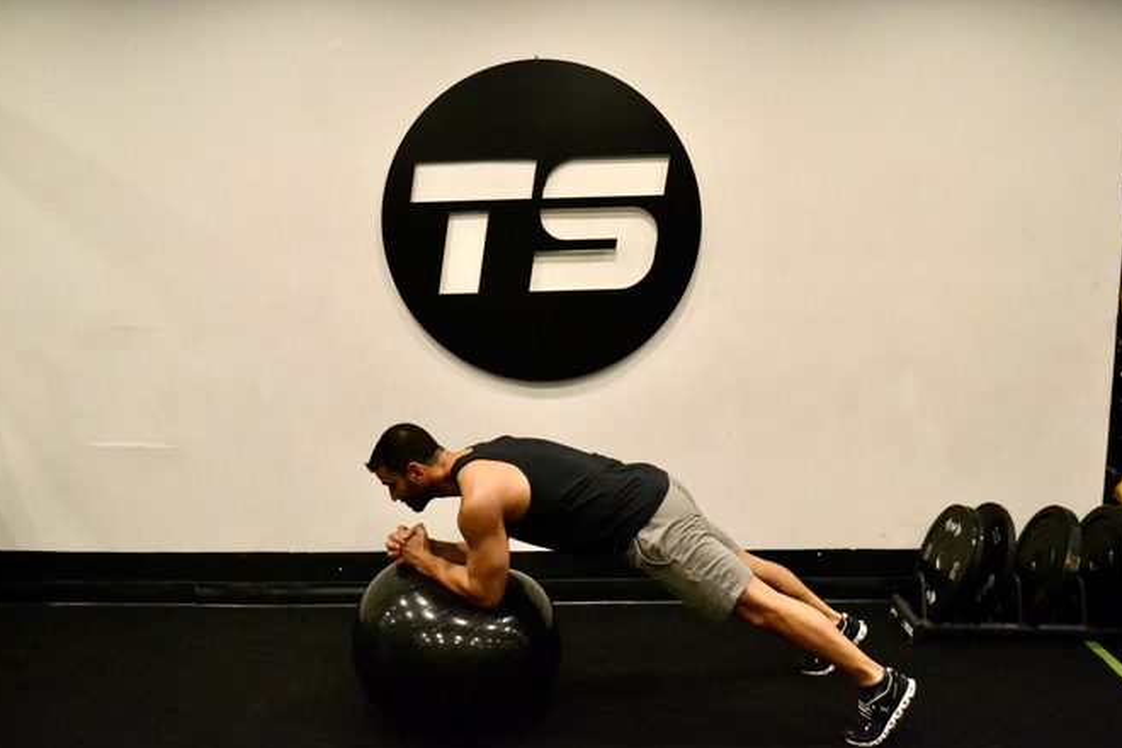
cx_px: 566
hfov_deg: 55.8
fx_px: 1060
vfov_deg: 38.9
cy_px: 382
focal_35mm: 34
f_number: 4
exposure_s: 1/320
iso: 3200
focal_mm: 22
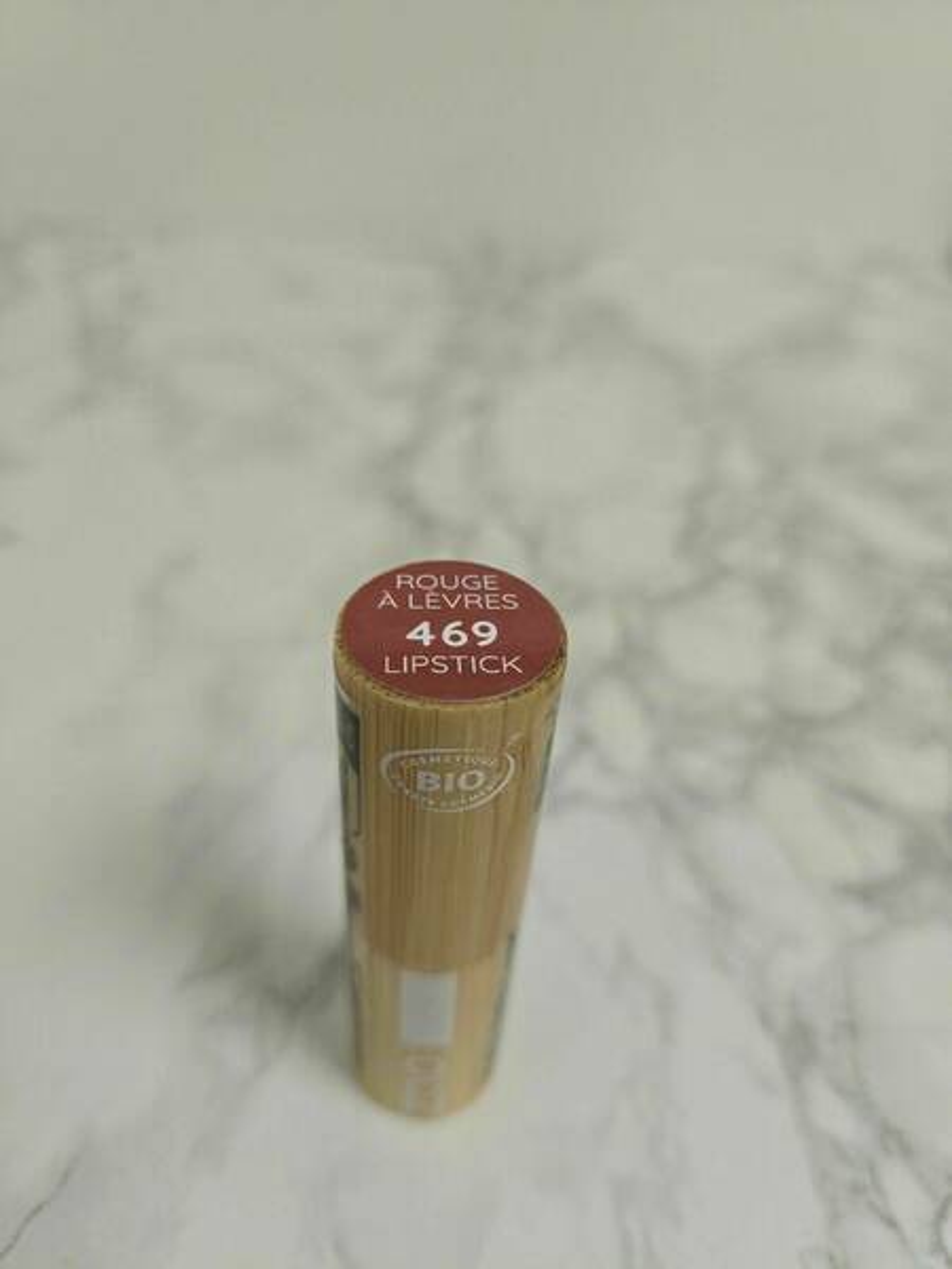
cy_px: 634
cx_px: 476
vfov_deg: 73.9
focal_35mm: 23
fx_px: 843
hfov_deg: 58.9
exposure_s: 1/100
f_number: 1.8
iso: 50
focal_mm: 5.4
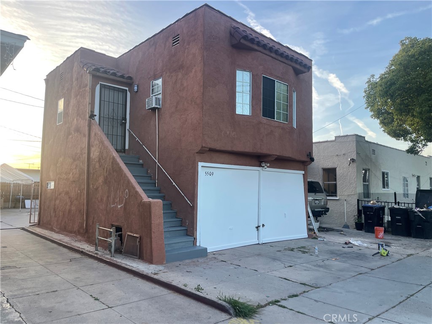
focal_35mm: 26
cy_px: 162
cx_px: 216
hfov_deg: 67.3
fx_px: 324
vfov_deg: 53.1
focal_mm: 4.2
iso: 32
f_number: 1.6
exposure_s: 1/219
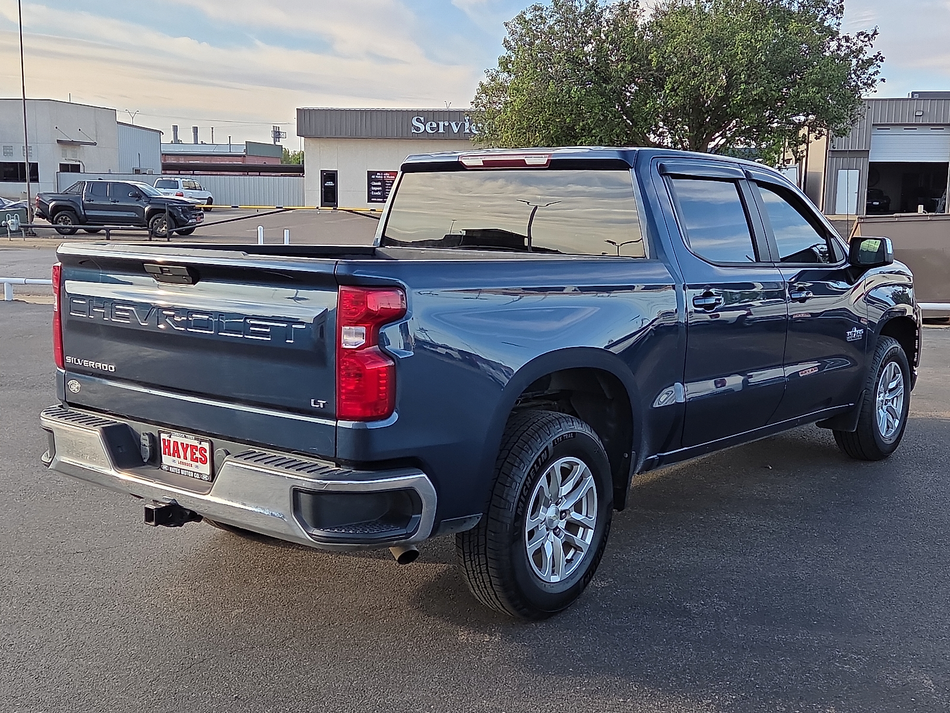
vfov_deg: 36.0
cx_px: 475
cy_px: 356
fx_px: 1098
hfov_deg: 46.8
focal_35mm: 40
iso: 25
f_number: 1.8
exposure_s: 1/667
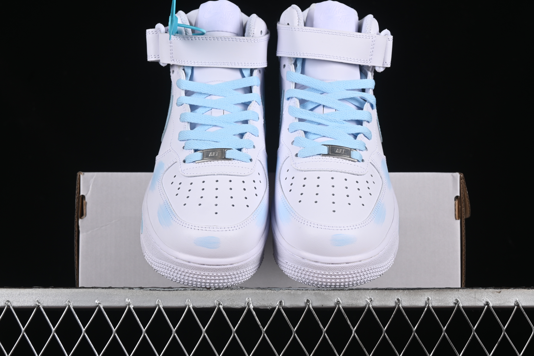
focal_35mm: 75
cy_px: 178
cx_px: 267
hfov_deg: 27.0
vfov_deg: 18.2
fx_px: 1112
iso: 160
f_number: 8
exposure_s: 1/125
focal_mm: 50
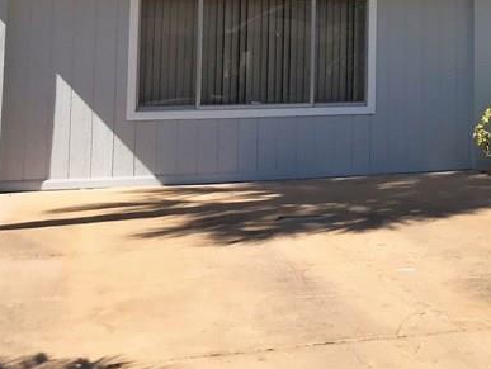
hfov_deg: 24.4
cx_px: 549
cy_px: -43
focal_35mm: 74
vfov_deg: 19.1
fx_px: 1051
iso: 20
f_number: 1.8
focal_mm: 3.99
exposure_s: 1/3096
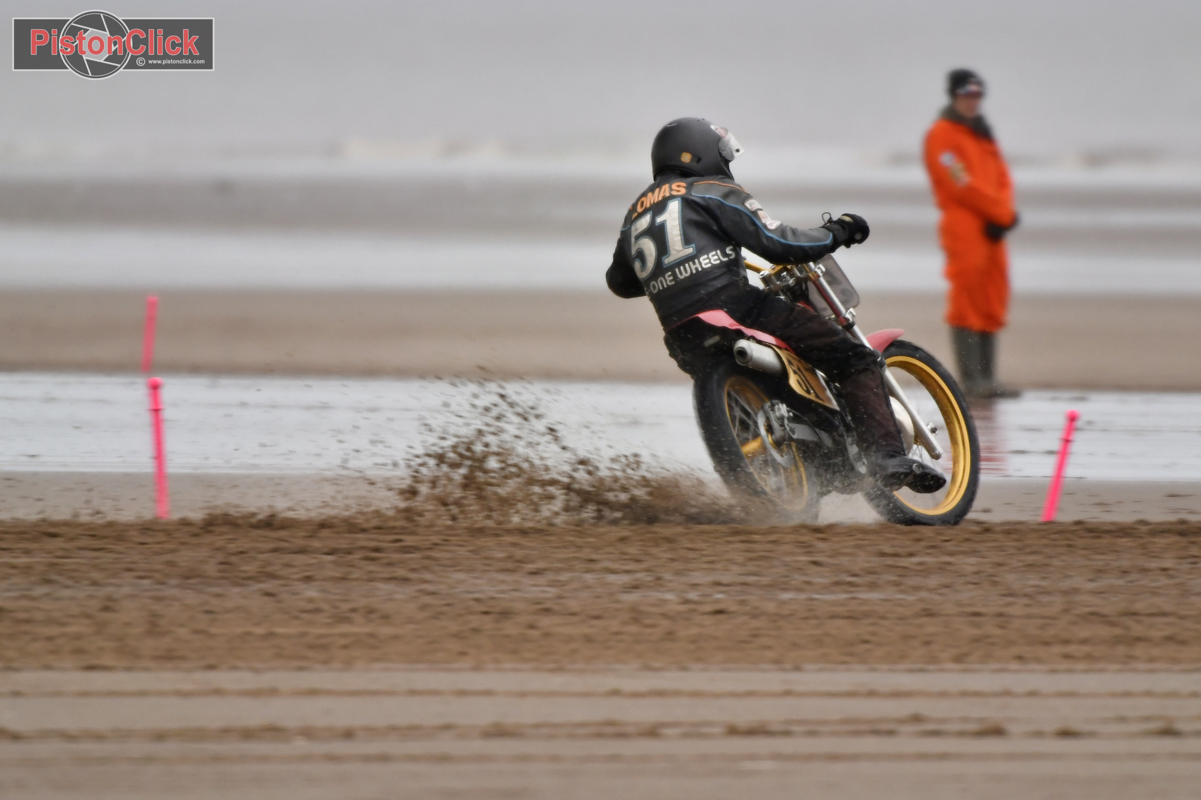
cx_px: 600
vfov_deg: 1.7
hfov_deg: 2.5
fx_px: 27519
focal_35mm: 825
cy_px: 400
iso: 800
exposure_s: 1/320
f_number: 5.6
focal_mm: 550
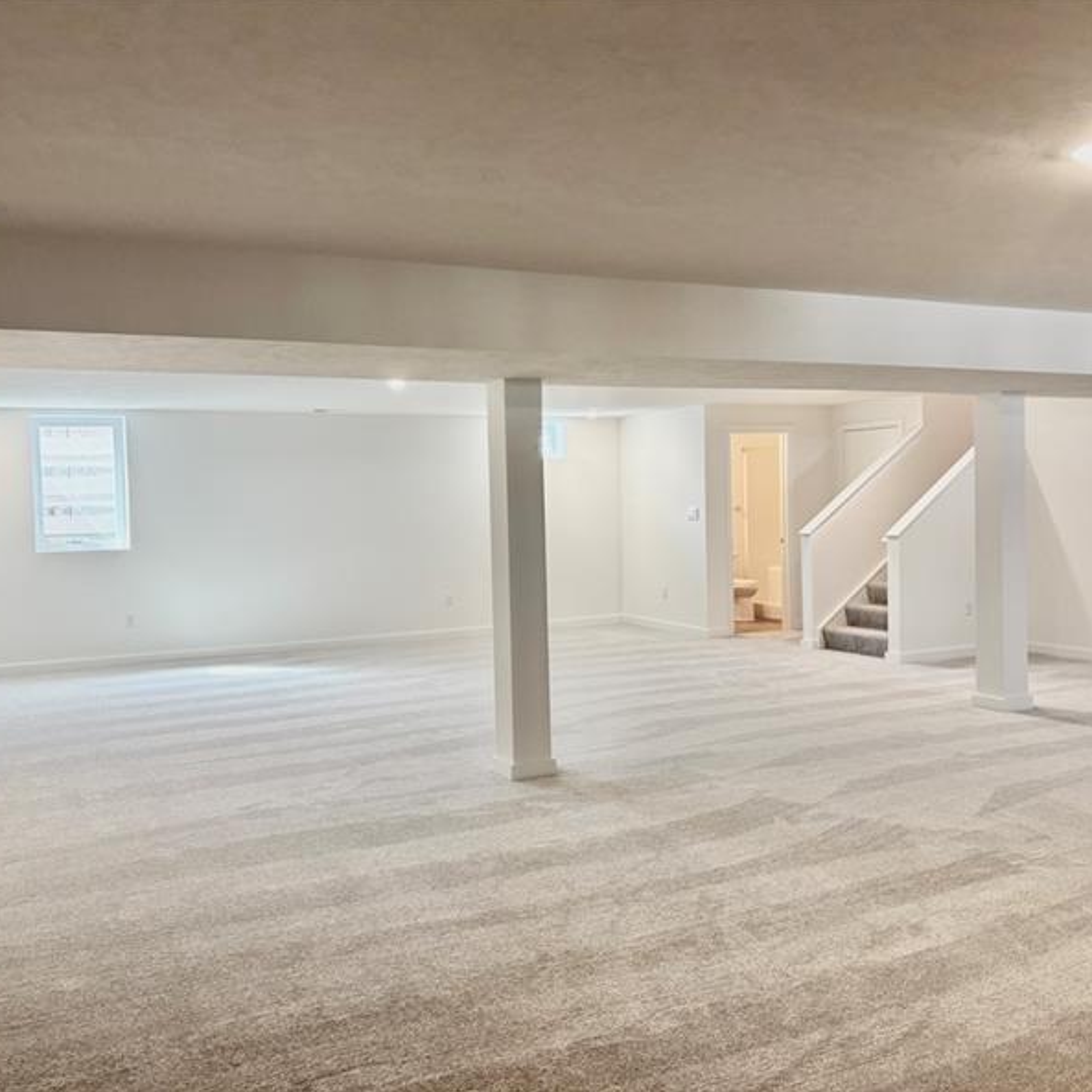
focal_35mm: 31
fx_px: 1106
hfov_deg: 52.5
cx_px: 538
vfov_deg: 52.5
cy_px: 545
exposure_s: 1/60
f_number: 1.6
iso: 100
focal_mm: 5.96
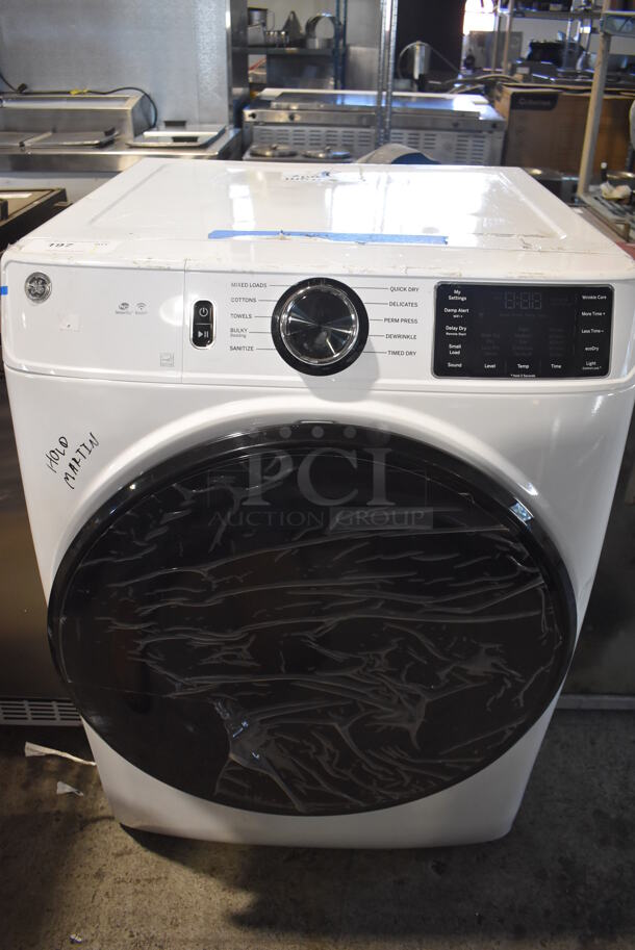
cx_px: 318
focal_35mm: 27
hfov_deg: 48.0
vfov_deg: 67.3
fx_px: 713
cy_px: 475
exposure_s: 1/125
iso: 2000
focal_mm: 18
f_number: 3.5
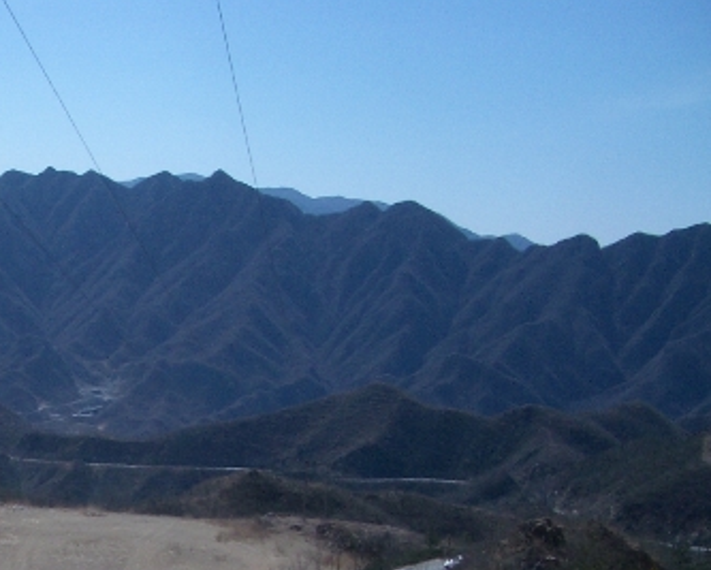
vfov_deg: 18.1
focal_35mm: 82
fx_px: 1727
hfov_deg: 22.1
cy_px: 613
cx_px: -58
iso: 50
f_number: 4.3
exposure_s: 1/1000
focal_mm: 5.8
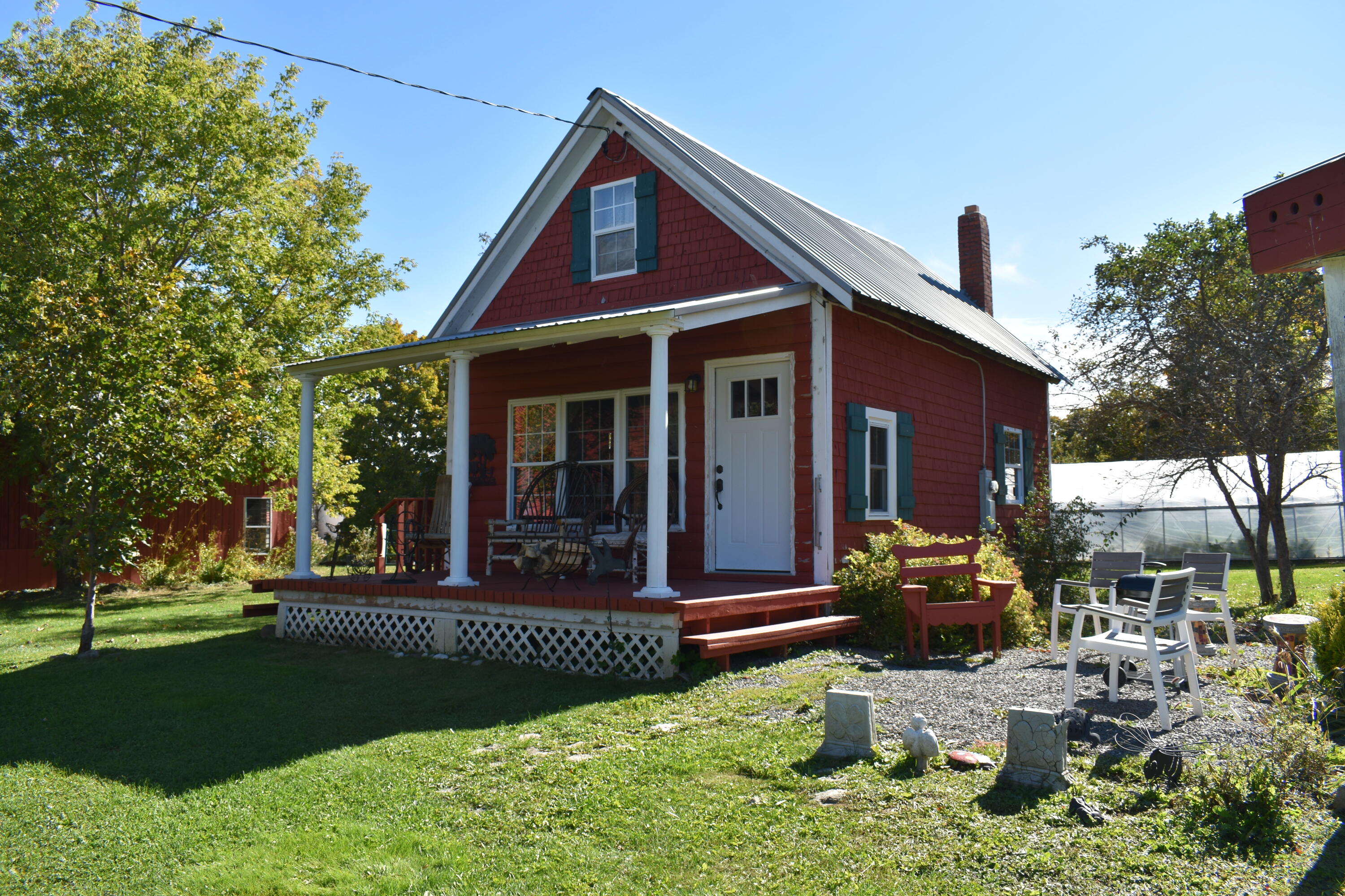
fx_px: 1009
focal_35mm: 27
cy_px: 448
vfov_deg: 47.9
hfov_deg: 67.4
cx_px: 672
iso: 100
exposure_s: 1/200
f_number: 8
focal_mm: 18
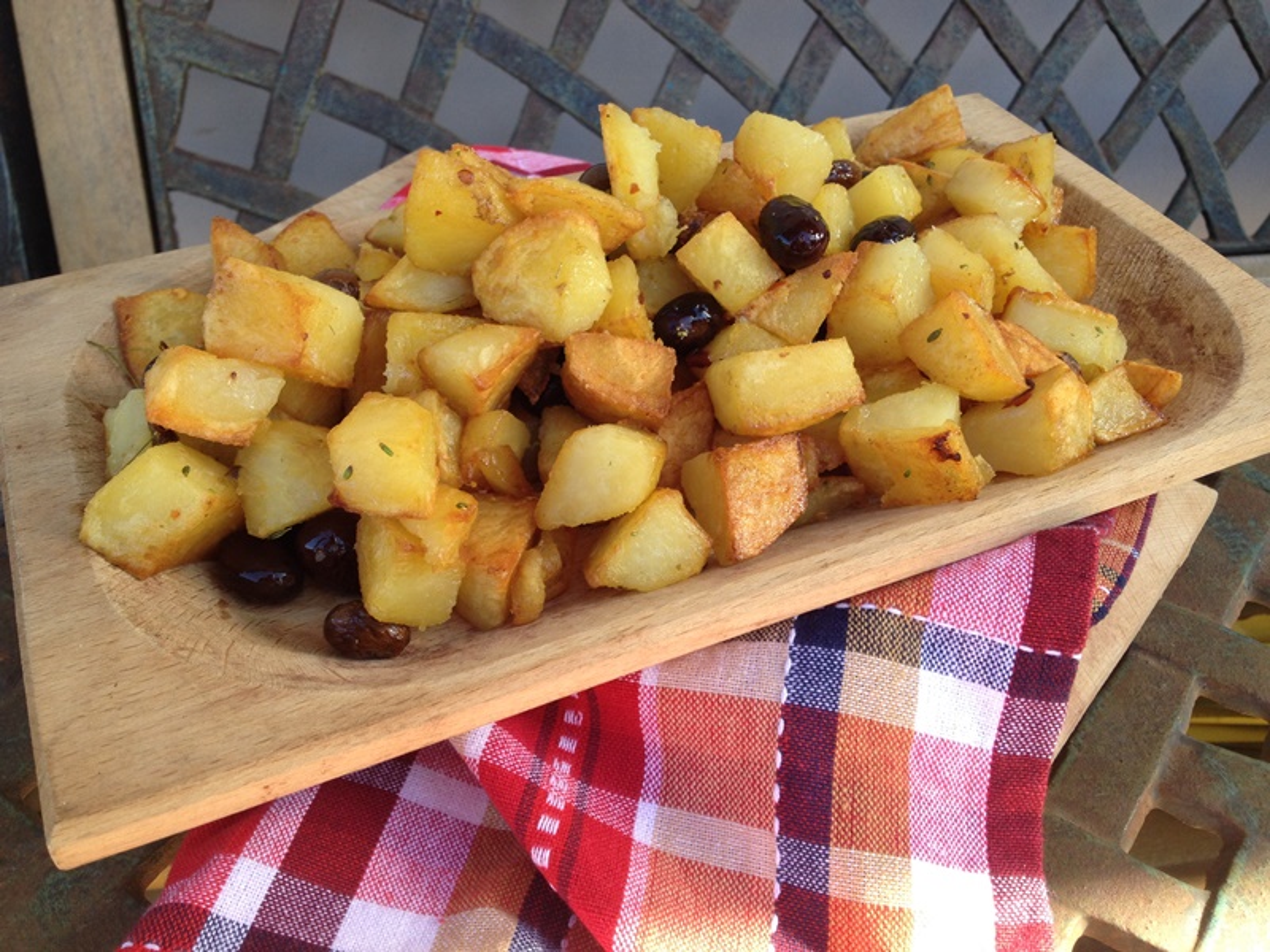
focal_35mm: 35
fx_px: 1284
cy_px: 476
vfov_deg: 40.7
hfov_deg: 52.6
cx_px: 635
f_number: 2.4
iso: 50
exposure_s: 1/176
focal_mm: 4.28
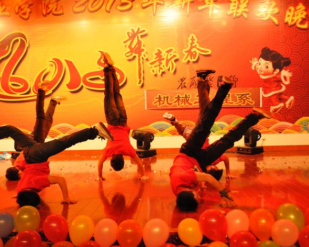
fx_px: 348
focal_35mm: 38
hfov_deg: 47.9
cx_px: 146
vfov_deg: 39.2
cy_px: 122
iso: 2200
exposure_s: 1/180
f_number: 3.8
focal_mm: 22
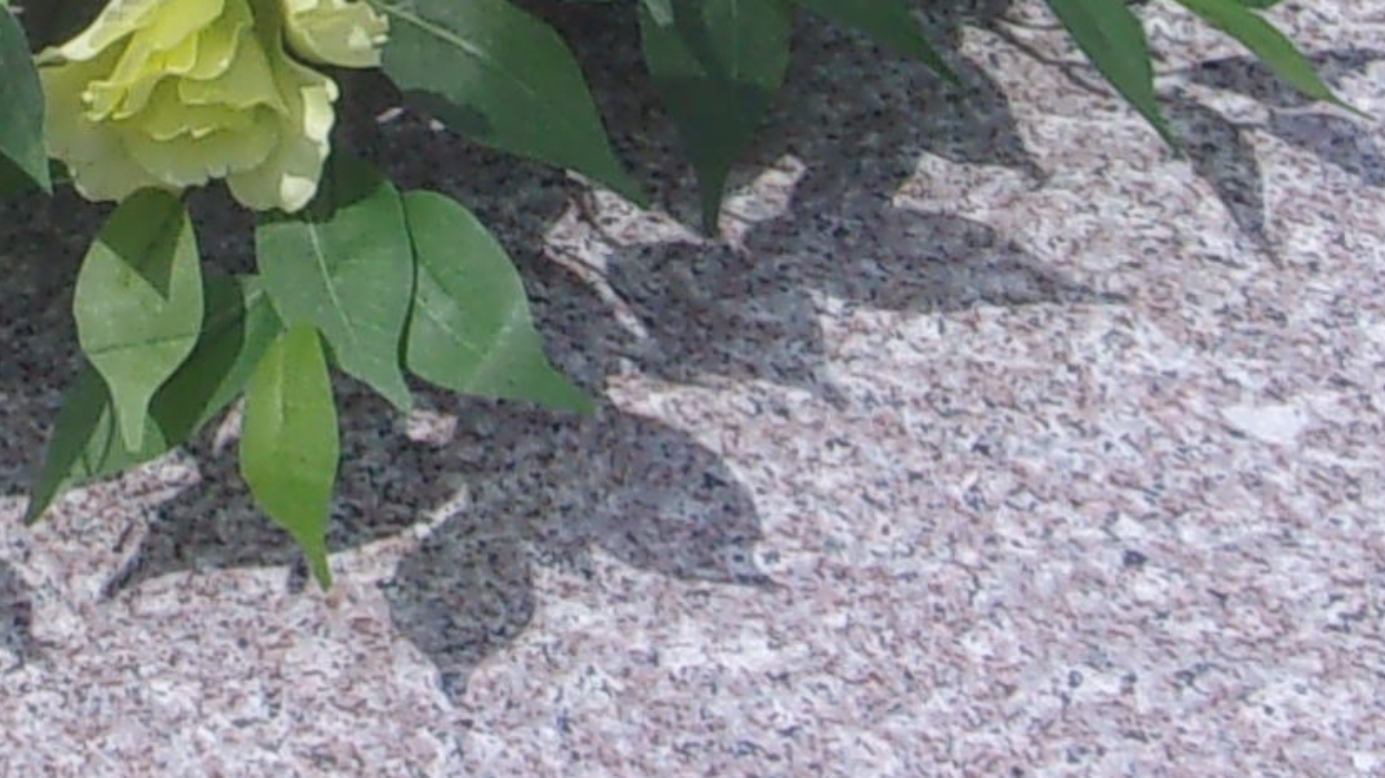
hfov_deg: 12.6
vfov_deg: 7.0
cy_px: -468
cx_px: 124
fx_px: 6243
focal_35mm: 170
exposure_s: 1/140
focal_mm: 5.1
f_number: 10.8
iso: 80
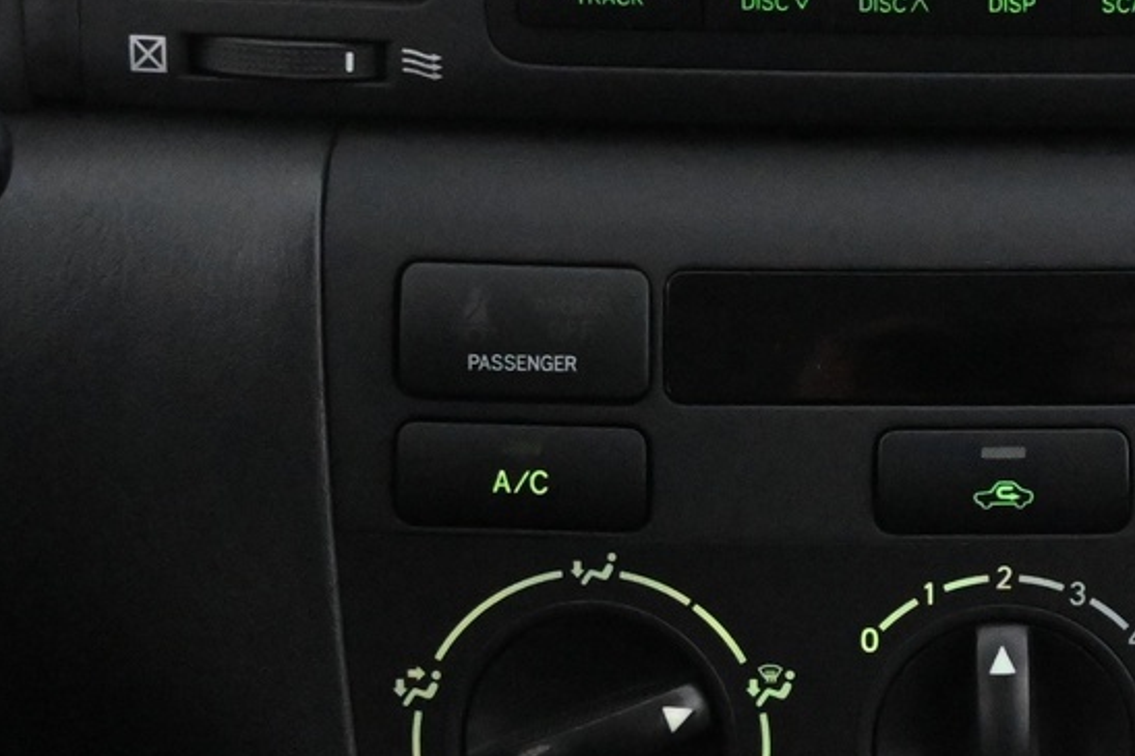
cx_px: 1073
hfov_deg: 14.5
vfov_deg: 9.8
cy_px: 211
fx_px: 4404
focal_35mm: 140
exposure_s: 1/50
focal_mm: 31.5
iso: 9000
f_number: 5
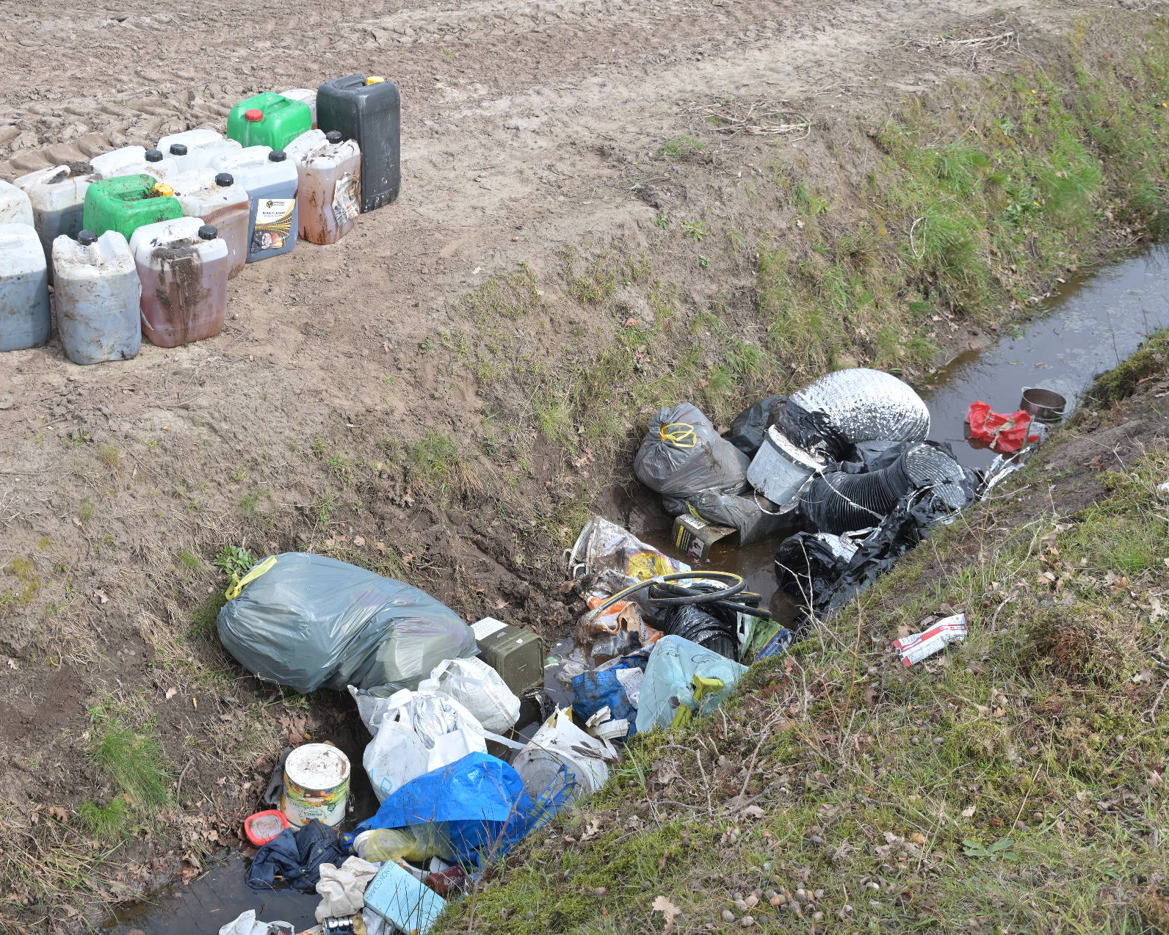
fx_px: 1488
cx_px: 537
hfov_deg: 42.9
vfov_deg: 34.9
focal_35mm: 43
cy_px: 466
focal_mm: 38
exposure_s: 1/320
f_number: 5.6
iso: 200
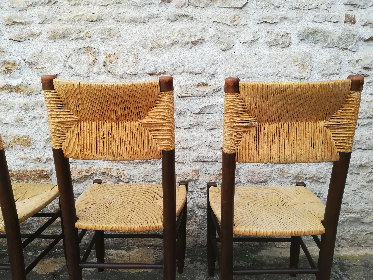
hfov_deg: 67.3
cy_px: 140
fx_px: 280
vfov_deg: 53.1
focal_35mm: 26
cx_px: 186
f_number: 2.2
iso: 50
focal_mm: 3.83
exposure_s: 1/221
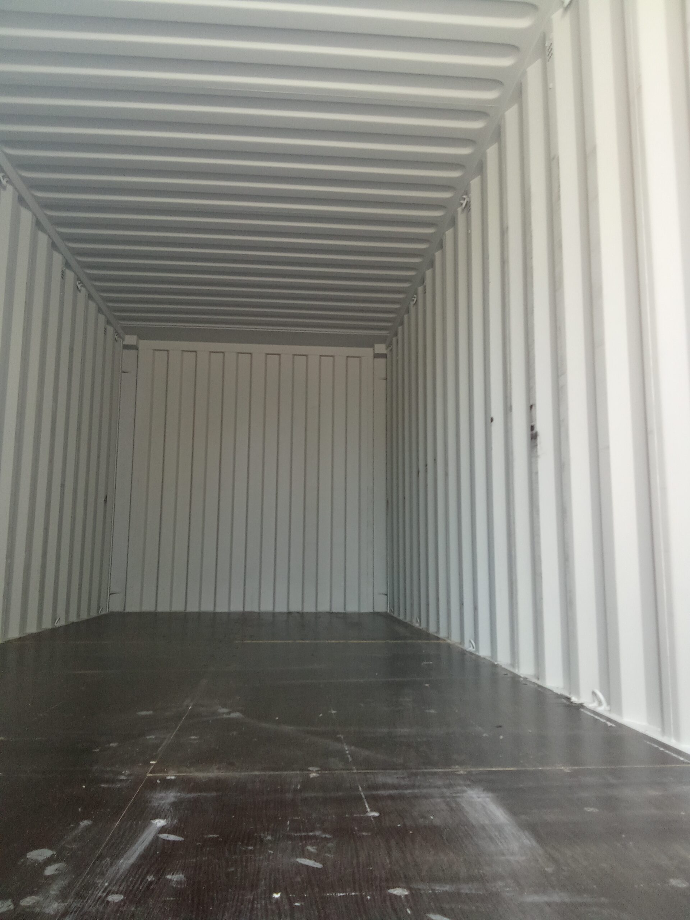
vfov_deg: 63.4
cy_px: 460
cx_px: 345
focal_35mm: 28
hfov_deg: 49.7
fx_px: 744
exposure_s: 1/33.3
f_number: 2
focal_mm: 2.78
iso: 125
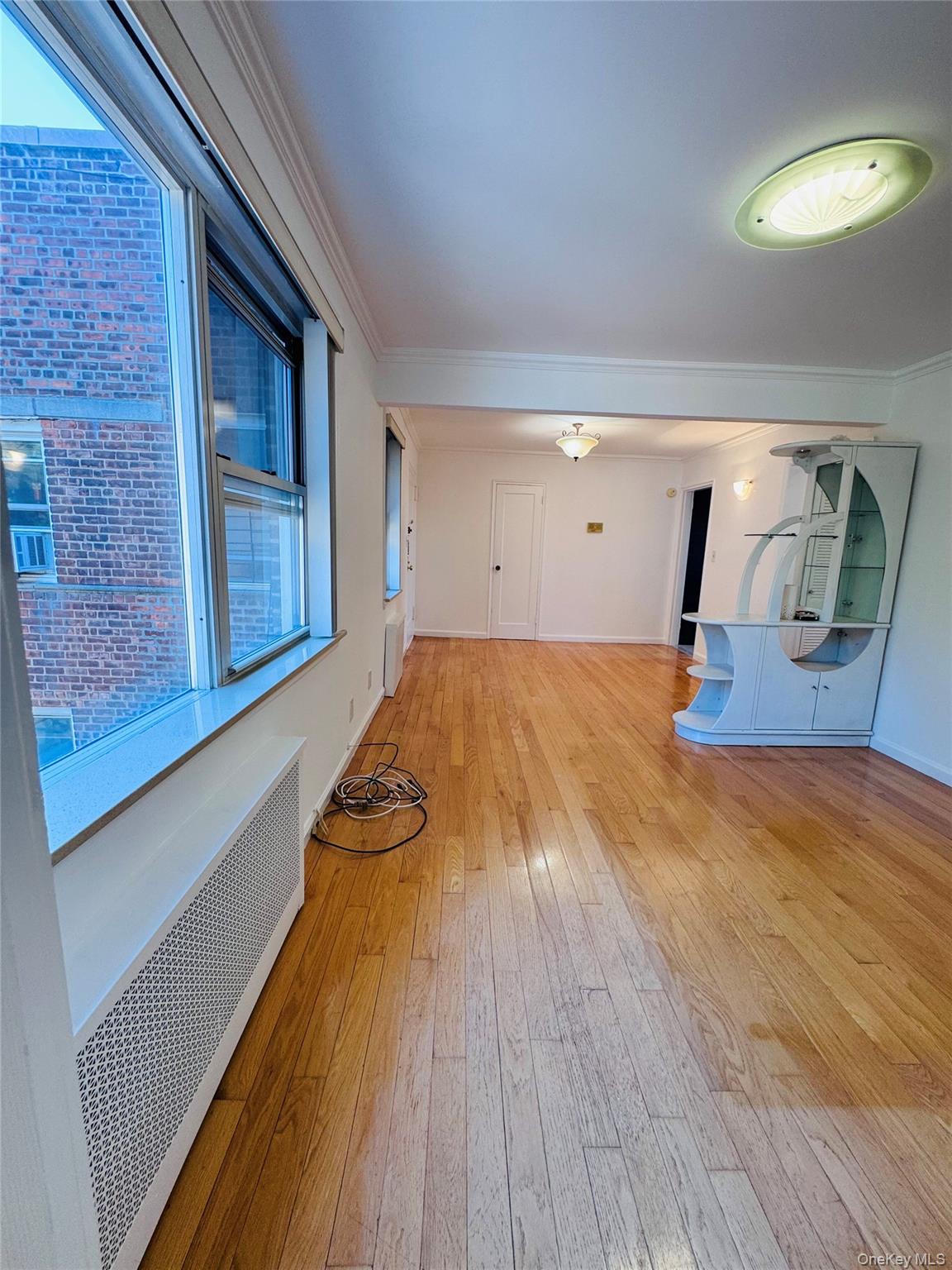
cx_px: 476
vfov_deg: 102.1
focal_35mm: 14
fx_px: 513
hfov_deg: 85.7
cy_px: 635
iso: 100
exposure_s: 1/120
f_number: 2.2
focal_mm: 2.22
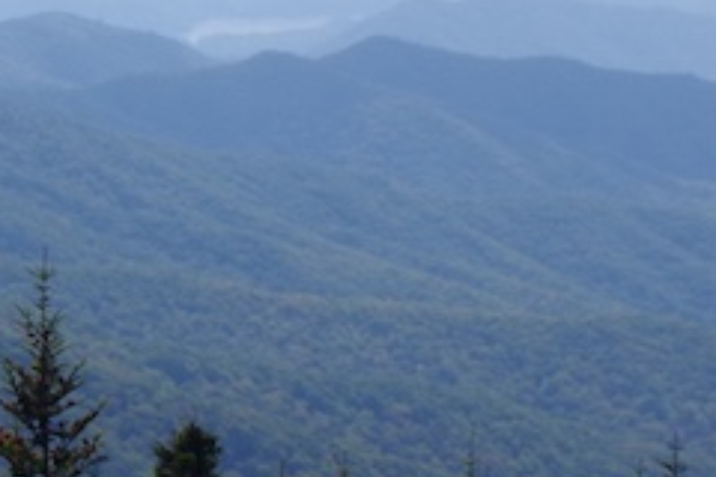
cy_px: 227
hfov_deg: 9.4
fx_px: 4057
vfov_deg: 6.7
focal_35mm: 204
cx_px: -773
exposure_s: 1/40
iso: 200
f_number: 14
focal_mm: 23.13
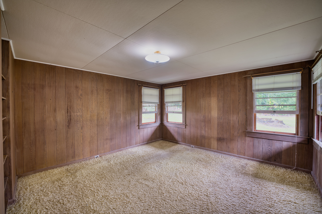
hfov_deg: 104.2
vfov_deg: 81.2
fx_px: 125
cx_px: 161
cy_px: 107
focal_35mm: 14
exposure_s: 1/6
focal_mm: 14
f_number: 4
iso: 50
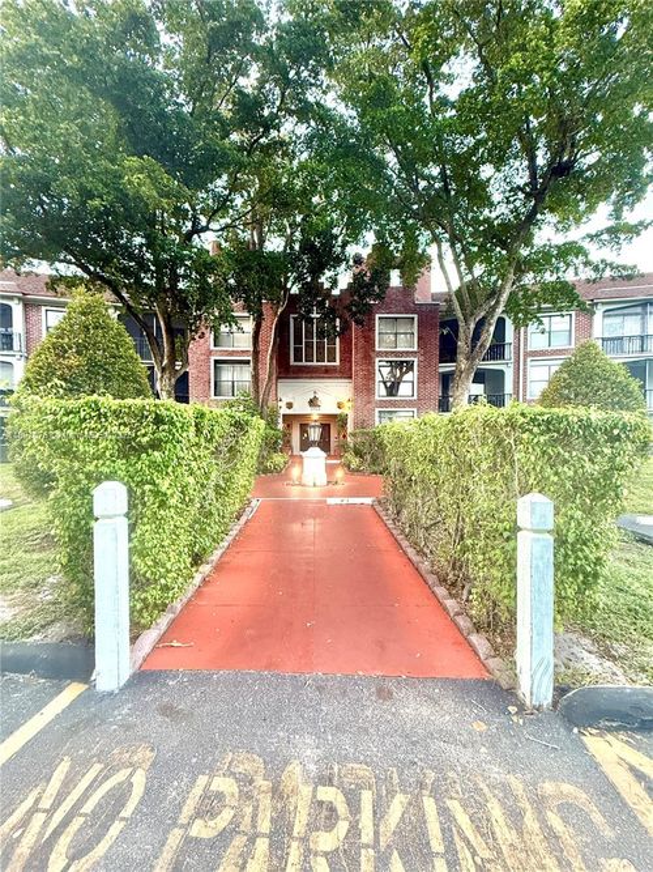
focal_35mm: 14
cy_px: 436
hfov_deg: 85.7
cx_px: 326
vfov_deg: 102.1
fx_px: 352
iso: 400
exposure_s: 1/60
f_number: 2.2
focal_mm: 2.22
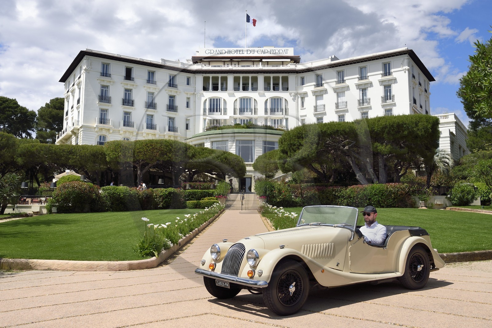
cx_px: 246
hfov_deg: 50.7
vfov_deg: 35.0
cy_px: 164
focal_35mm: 38
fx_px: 519
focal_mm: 38
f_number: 13
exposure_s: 1/250
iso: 200
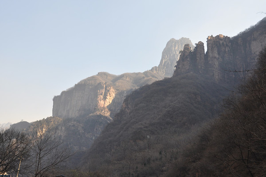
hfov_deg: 49.6
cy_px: 88
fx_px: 288
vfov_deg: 34.1
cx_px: 133
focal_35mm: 39
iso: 200
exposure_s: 1/160
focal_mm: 26
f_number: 9
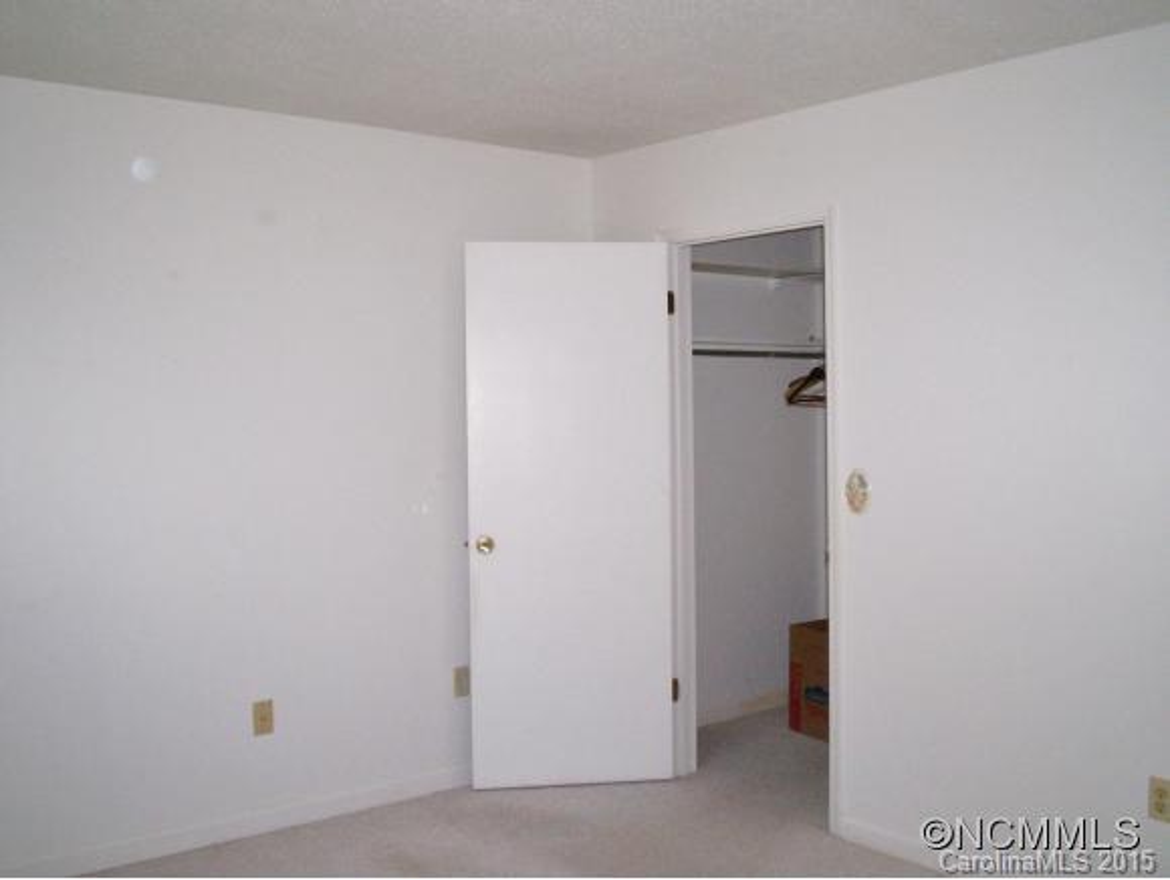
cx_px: 585
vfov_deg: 39.7
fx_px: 1218
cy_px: 440
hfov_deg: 51.3
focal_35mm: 36
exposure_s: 1/64
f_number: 4.5
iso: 140
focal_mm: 5.9
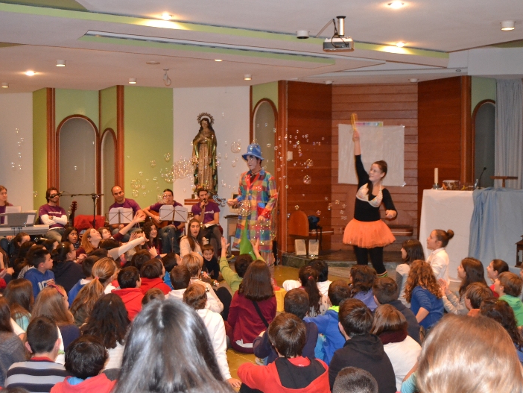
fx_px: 695
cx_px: 243
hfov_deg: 41.2
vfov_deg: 31.5
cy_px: 196
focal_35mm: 46
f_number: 4
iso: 3200
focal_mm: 28
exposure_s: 1/60
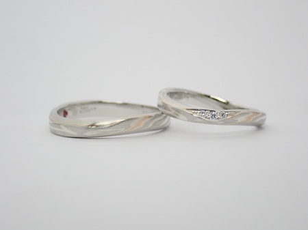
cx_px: 154
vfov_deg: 19.1
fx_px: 685
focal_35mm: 77
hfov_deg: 25.3
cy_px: 115
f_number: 4.1
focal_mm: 13.65
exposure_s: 1/125
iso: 200
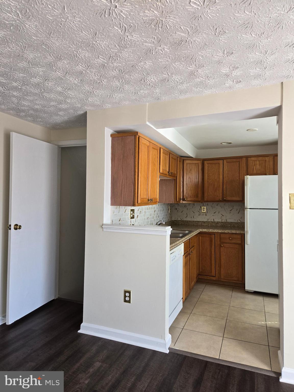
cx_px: 147
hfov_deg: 58.9
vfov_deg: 73.9
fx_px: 260
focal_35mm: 23
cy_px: 196
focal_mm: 5.4
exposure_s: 1/60
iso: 25
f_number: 1.8
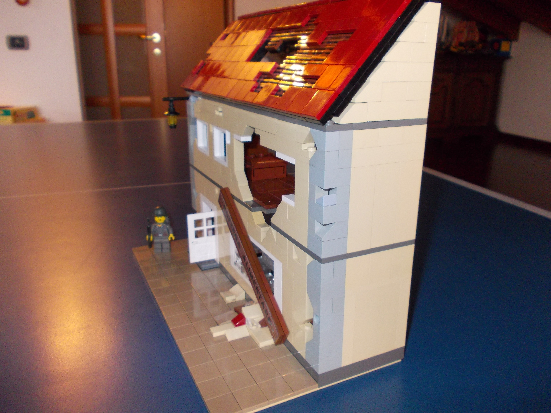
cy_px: 206
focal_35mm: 28
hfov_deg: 63.4
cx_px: 276
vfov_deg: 49.7
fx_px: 446
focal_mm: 4
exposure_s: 1/25
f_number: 2.7
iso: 200
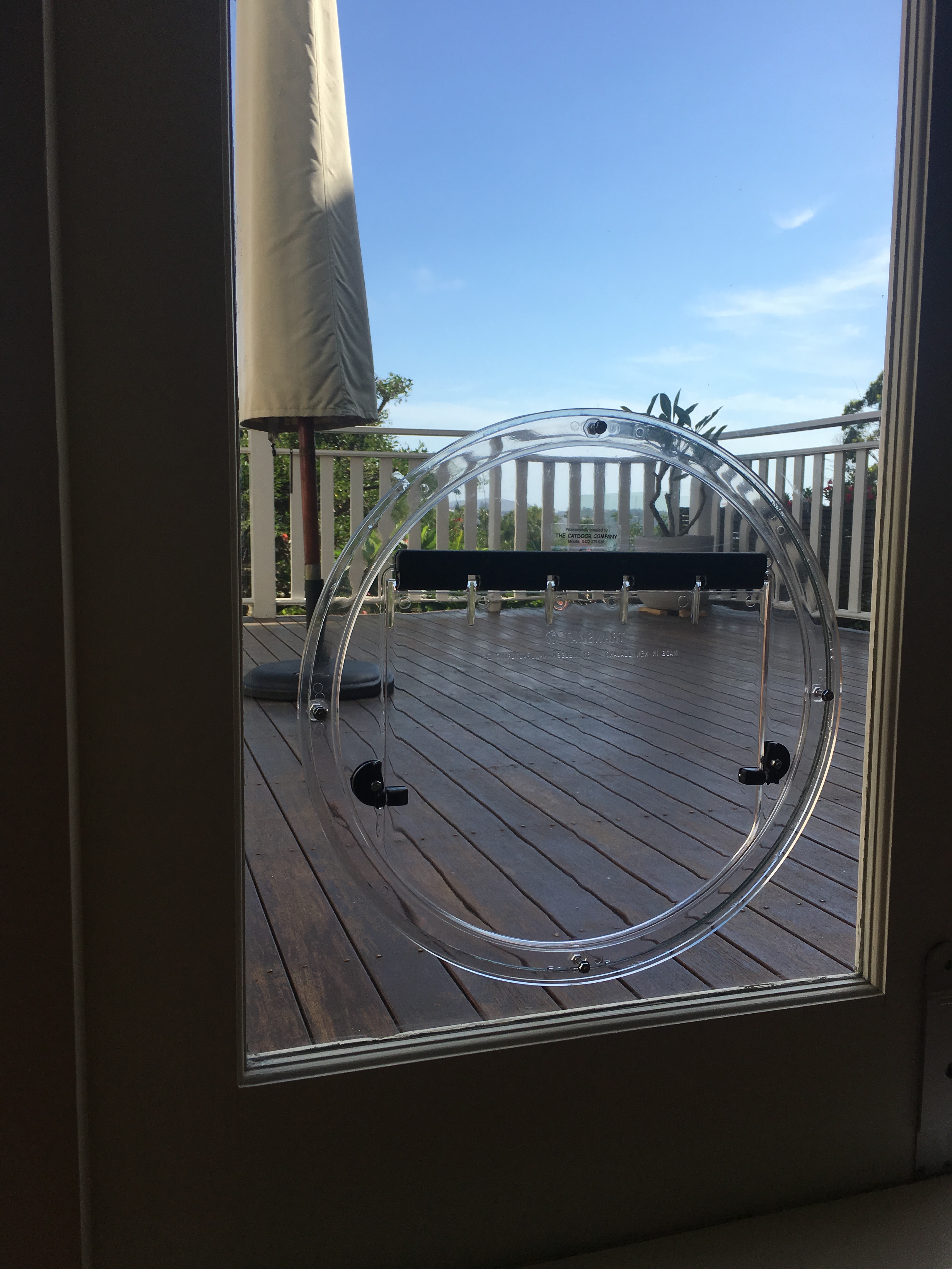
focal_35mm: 29
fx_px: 1063
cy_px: 634
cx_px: 476
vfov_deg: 61.7
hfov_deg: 48.2
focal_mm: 4.15
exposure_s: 1/1570
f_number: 2.2
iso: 25
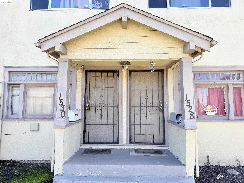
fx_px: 169
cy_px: 92
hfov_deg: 71.6
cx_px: 122
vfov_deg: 56.8
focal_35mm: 24
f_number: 1.78
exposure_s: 1/750
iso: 80
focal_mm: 6.76
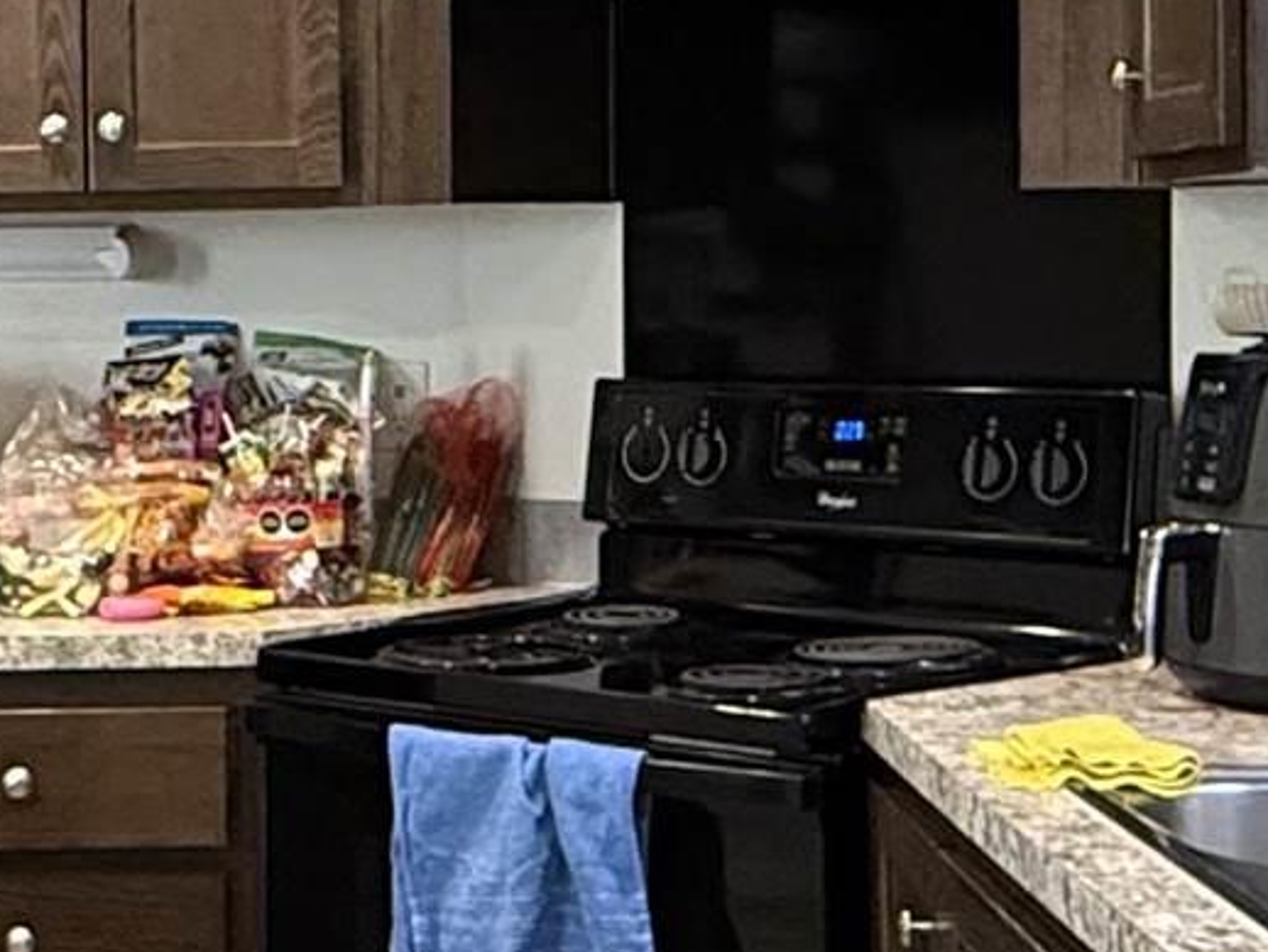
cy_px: 284
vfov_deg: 17.7
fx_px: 3042
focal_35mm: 83
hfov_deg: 23.4
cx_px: 375
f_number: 2.2
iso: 640
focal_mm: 2.22
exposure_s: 1/60
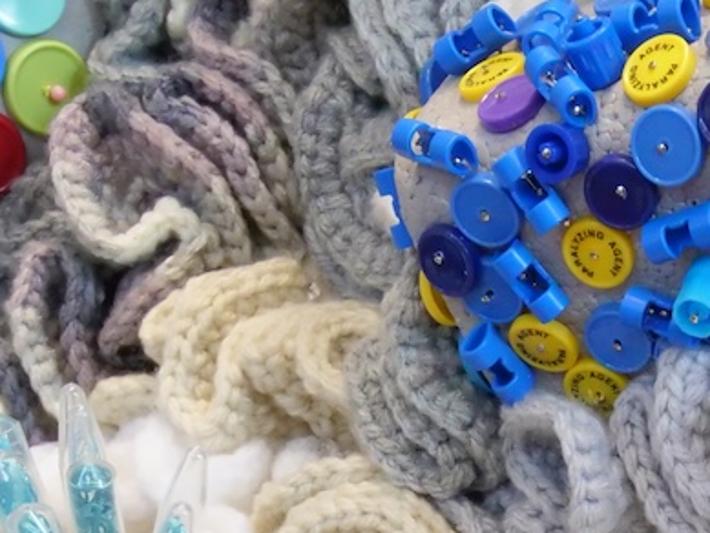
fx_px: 2195
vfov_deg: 12.6
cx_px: 843
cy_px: 951
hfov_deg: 17.5
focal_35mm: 107
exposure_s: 1/60
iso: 2500
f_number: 5.6
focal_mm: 13
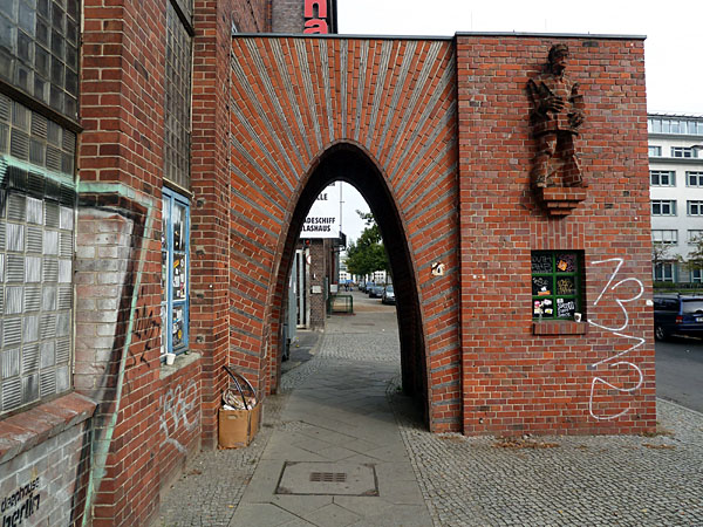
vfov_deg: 54.9
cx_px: 352
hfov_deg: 69.4
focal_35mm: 25
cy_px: 264
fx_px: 508
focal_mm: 4.1
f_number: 4
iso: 80
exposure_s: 1/200
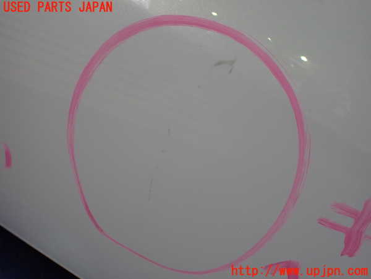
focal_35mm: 30
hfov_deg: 60.0
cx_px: 186
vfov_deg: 46.8
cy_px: 140
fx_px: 322
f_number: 2.3
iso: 200
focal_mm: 5.4
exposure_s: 1/125
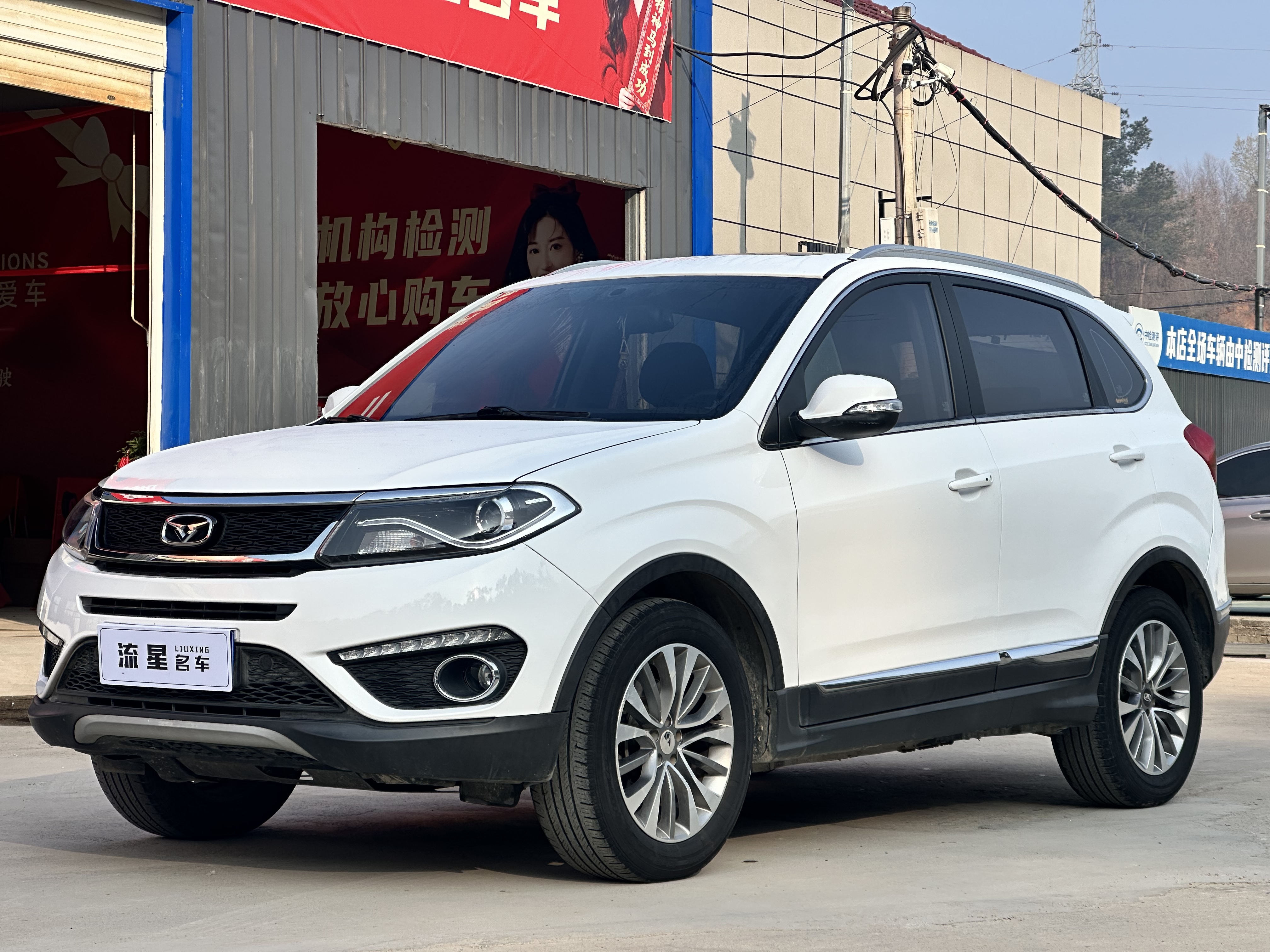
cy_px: 476
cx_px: 635
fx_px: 2825
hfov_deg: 25.3
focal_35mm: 77
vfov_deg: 19.1
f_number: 2.8
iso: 32
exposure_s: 1/585
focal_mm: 9
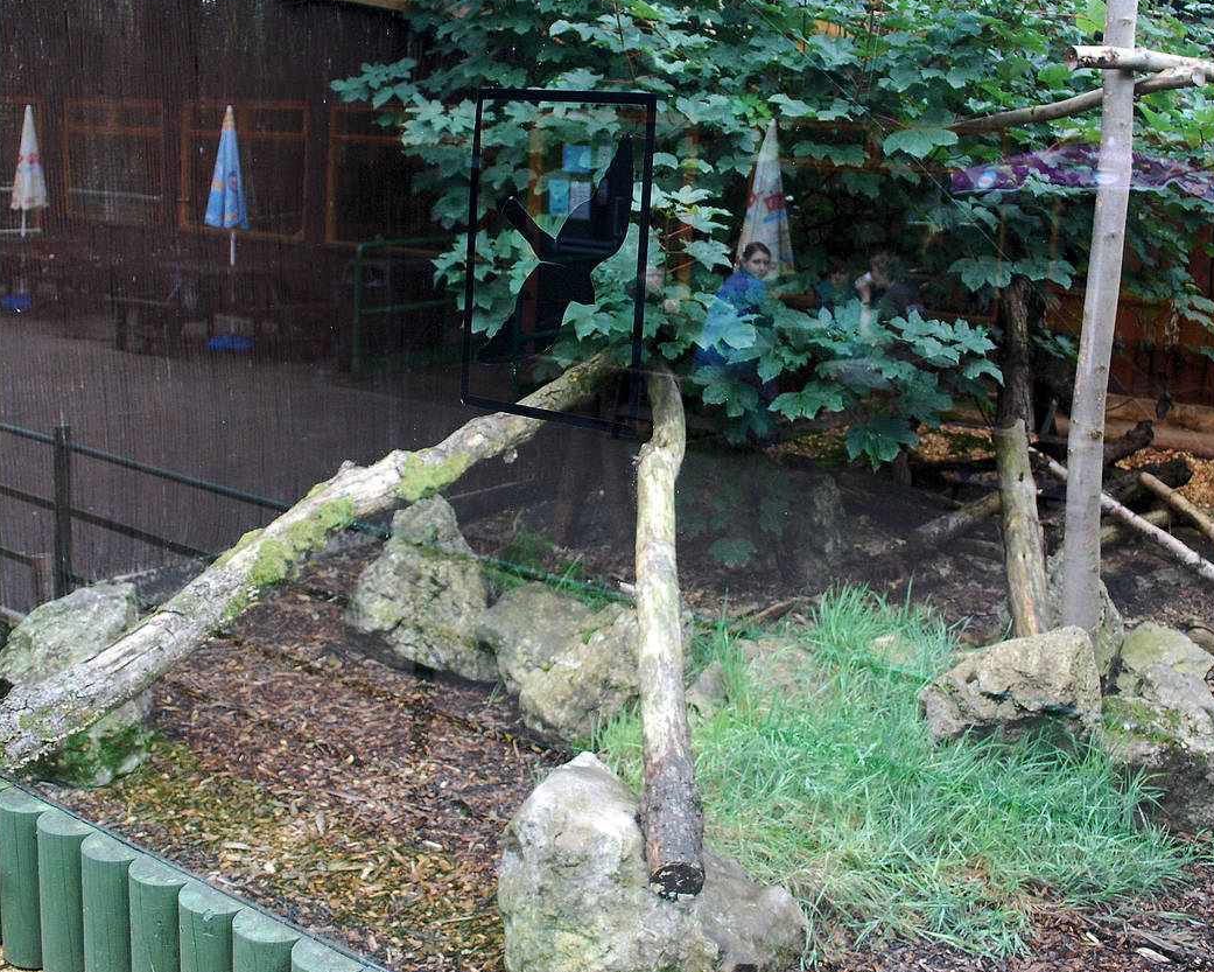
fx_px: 1401
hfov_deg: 46.7
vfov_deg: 38.0
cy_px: 363
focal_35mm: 39
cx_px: 685
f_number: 3.5
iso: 800
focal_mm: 18
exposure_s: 1/160
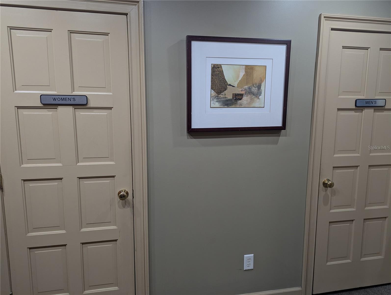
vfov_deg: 56.9
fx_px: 271
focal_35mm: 24
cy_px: 148
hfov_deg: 71.5
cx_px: 196
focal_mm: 6.81
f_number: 1.85
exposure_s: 1/30
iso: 155
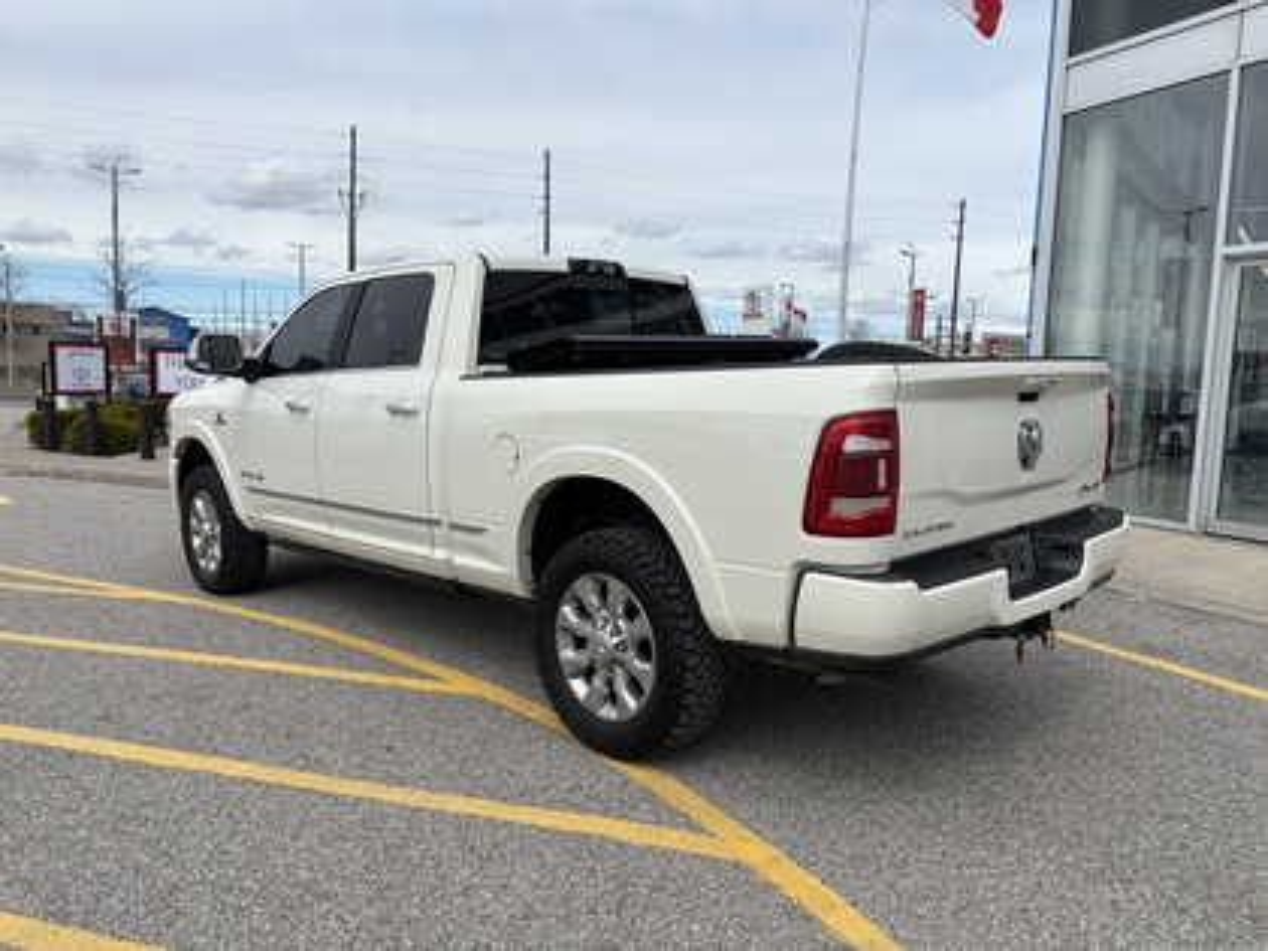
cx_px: 634
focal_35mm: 26
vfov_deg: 53.1
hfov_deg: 67.3
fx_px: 952
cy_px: 476
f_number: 1.6
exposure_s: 1/5348
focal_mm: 5.96
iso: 50
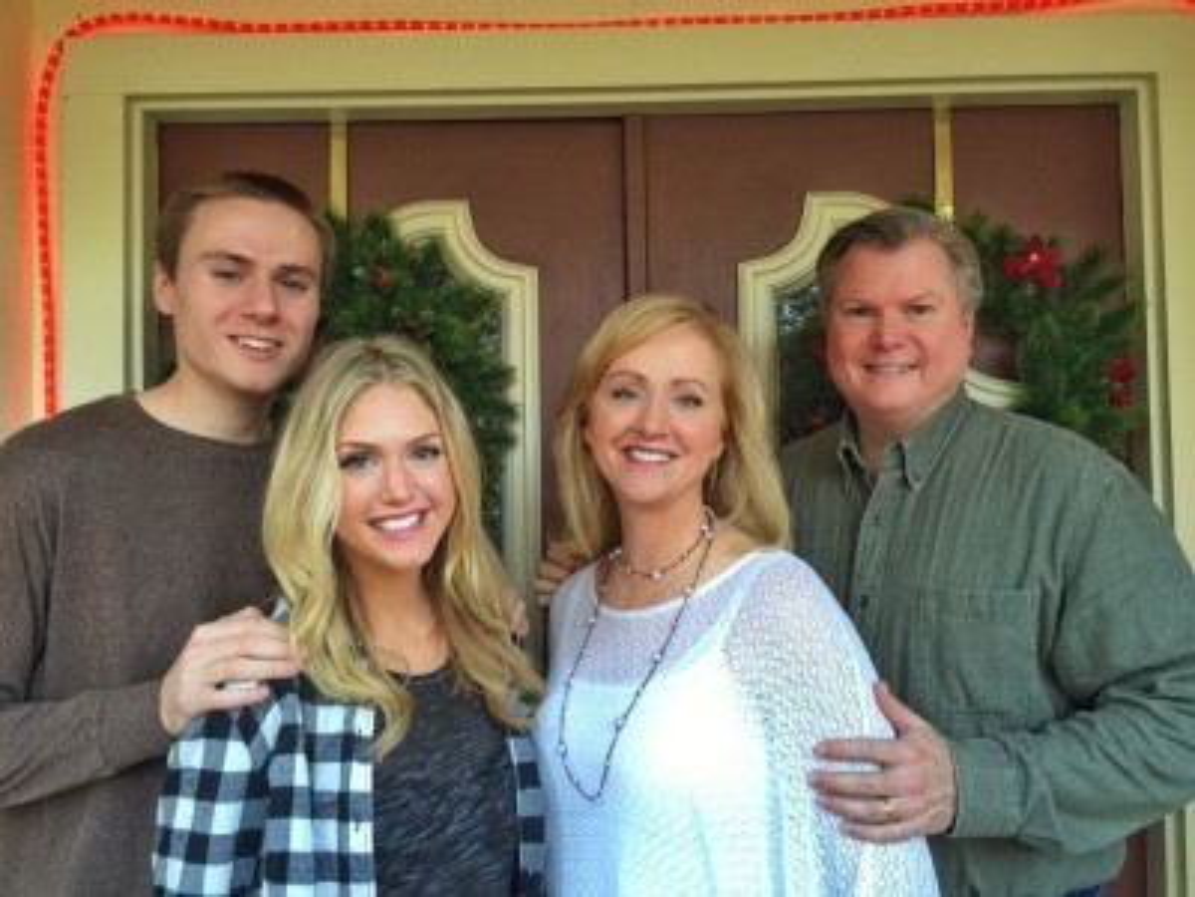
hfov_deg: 61.7
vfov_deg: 48.2
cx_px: 598
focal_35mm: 29
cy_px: 448
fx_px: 1001
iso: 40
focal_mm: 4.15
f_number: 2.2
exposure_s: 1/30
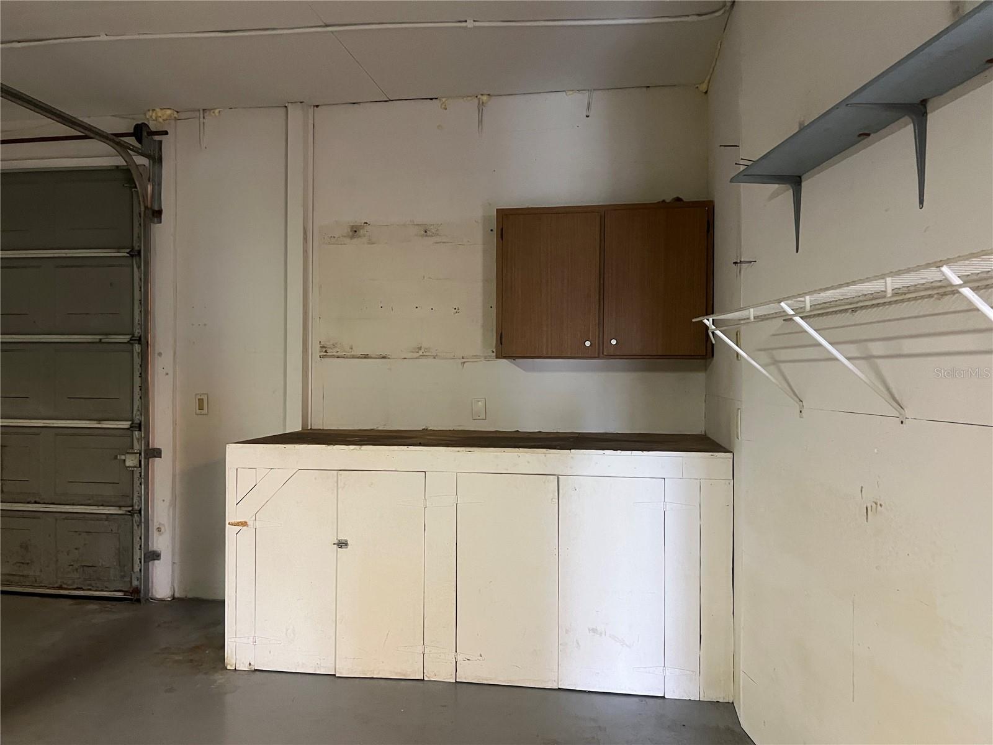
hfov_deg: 67.3
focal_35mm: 26
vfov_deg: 53.1
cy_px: 372
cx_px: 496
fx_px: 746
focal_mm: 5.7
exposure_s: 1/60
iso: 500
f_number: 1.5
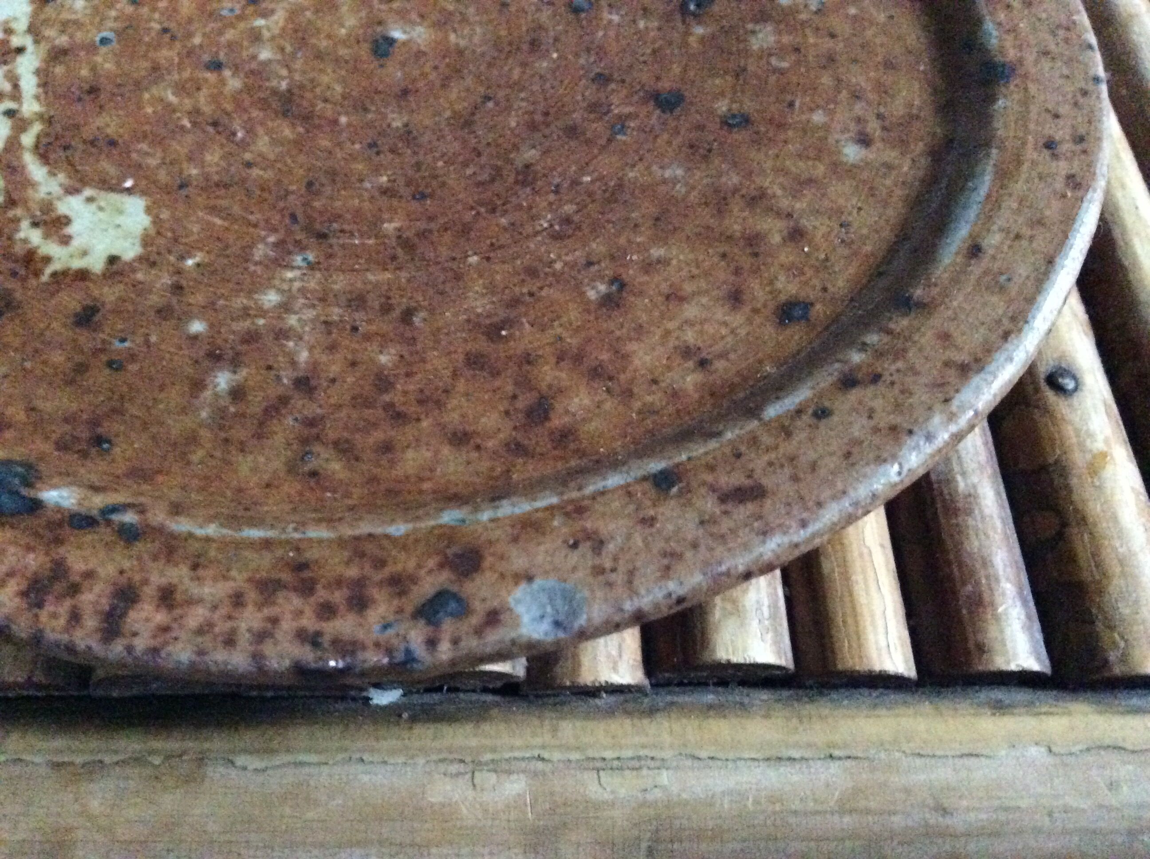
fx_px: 1062
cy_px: 430
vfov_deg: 44.1
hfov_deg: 56.9
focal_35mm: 32
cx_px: 575
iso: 800
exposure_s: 1/17
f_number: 2.4
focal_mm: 3.3
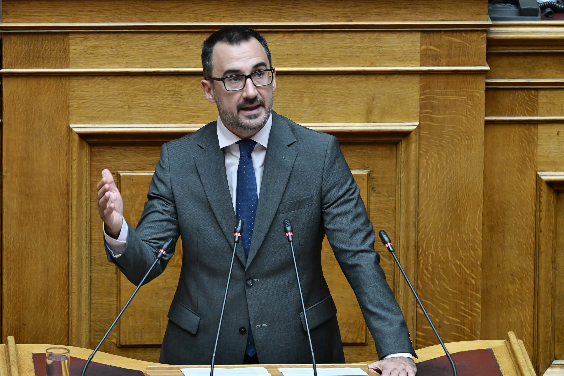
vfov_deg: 3.5
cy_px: 188
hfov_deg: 5.3
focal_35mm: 390
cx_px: 282
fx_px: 6110
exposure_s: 1/250
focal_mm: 390
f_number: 6.3
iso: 4000
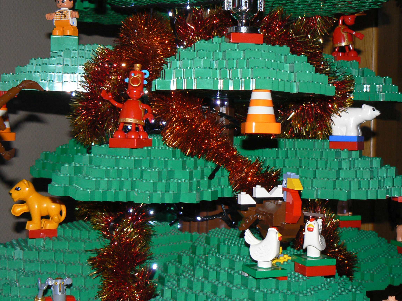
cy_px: 150
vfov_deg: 23.7
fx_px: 720
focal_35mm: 62
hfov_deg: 31.2
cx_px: 201
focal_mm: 8.4
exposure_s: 1/25
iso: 100
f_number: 2.8
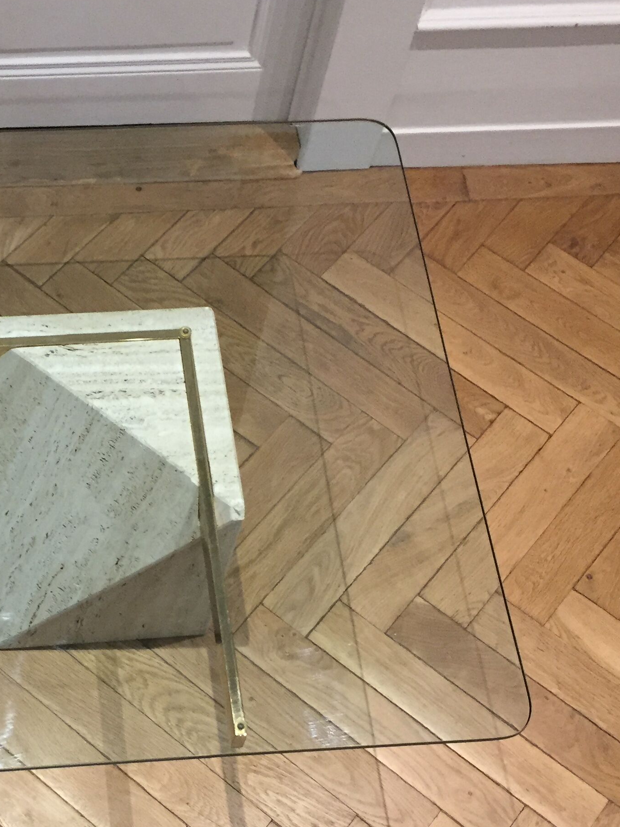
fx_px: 1242
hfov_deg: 27.2
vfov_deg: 36.3
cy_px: 568
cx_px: 88
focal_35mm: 52
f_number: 2.2
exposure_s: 1/33
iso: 200
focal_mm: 4.15
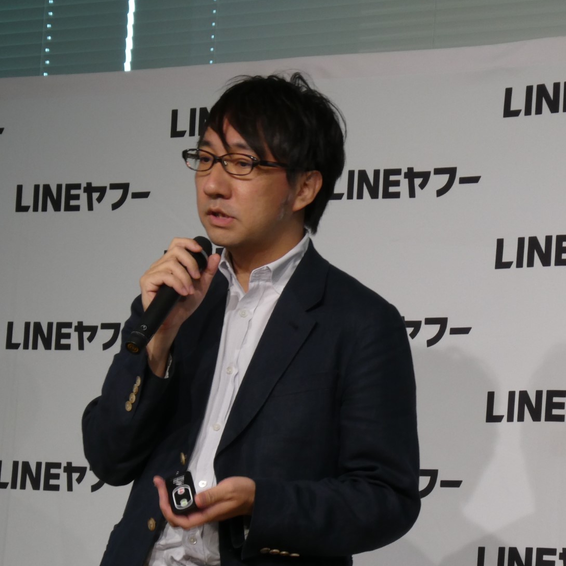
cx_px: 283
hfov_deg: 11.4
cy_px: 361
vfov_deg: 11.4
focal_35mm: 153
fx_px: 2830
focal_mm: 17.5
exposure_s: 1/80
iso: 160
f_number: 5
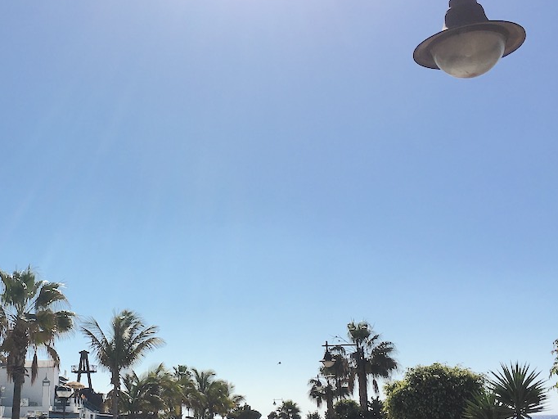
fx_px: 822
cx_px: 137
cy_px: 230
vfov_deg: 28.6
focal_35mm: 51
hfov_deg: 36.6
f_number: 2.2
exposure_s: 1/4525
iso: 25
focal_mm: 4.15
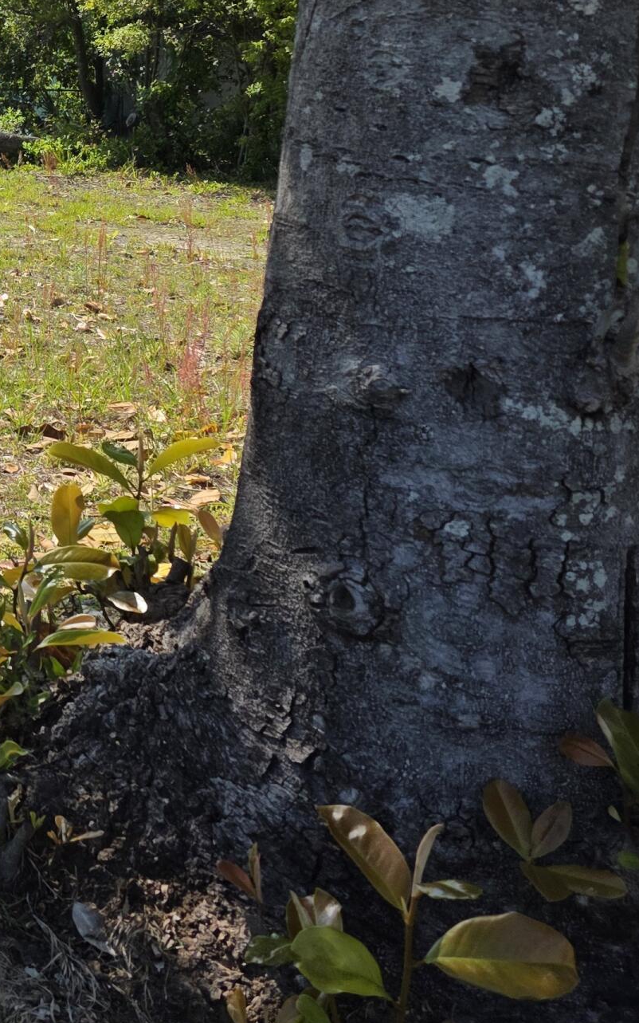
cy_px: 181
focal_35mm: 57
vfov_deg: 34.4
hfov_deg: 19.6
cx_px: -342
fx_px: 1588
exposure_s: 1/5447
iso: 80
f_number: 1.7
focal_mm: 6.3
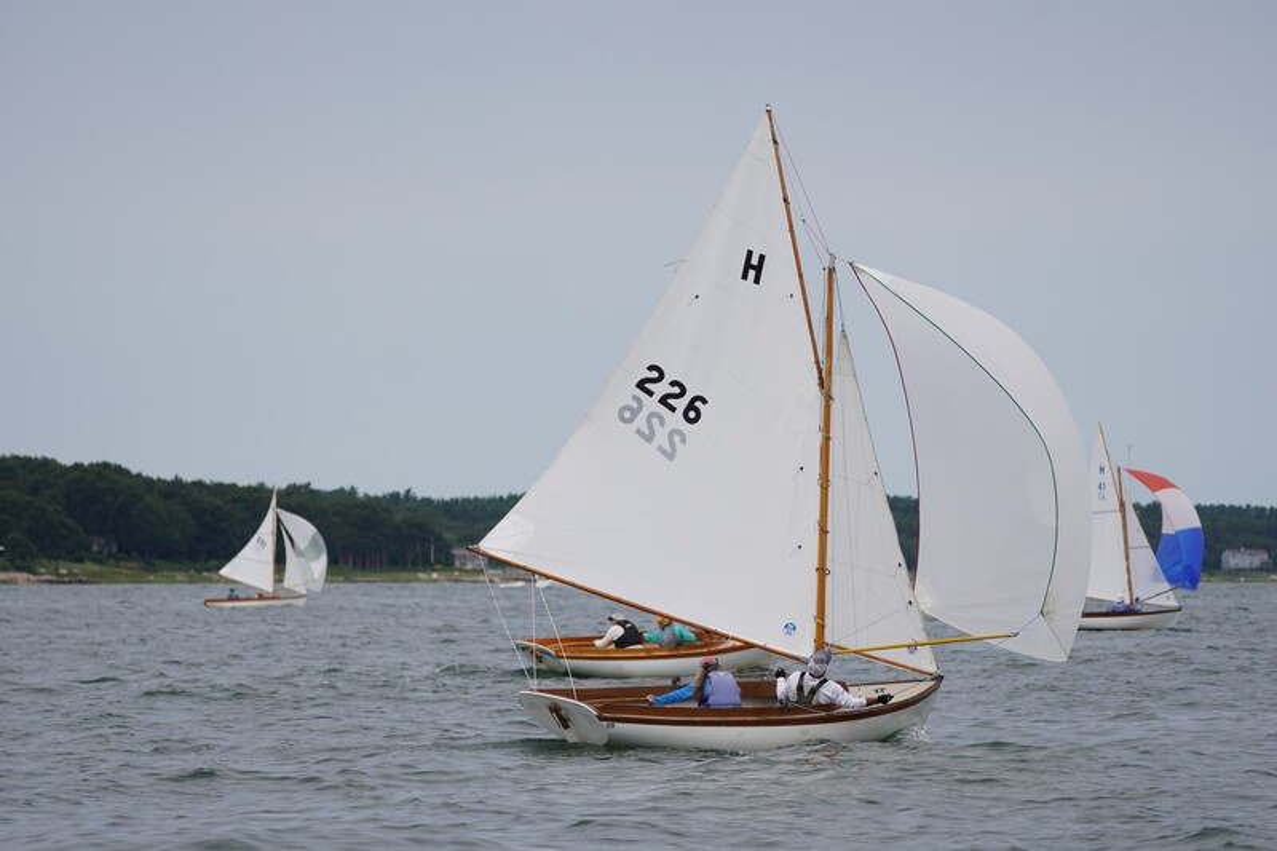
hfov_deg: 8.3
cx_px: 638
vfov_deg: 5.5
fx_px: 8777
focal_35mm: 248
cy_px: 426
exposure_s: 1/1250
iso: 125
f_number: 5
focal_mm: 165
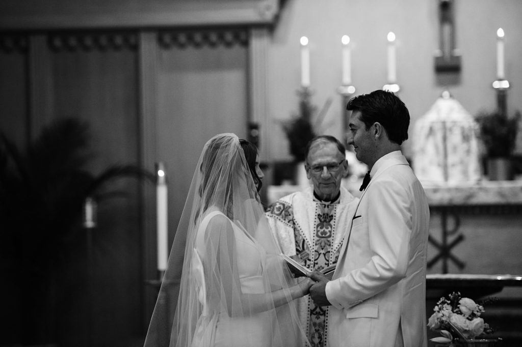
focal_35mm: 150
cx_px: 261
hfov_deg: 13.7
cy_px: 174
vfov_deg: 9.1
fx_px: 2174
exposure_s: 1/250
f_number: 2.8
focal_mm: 150
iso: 1600
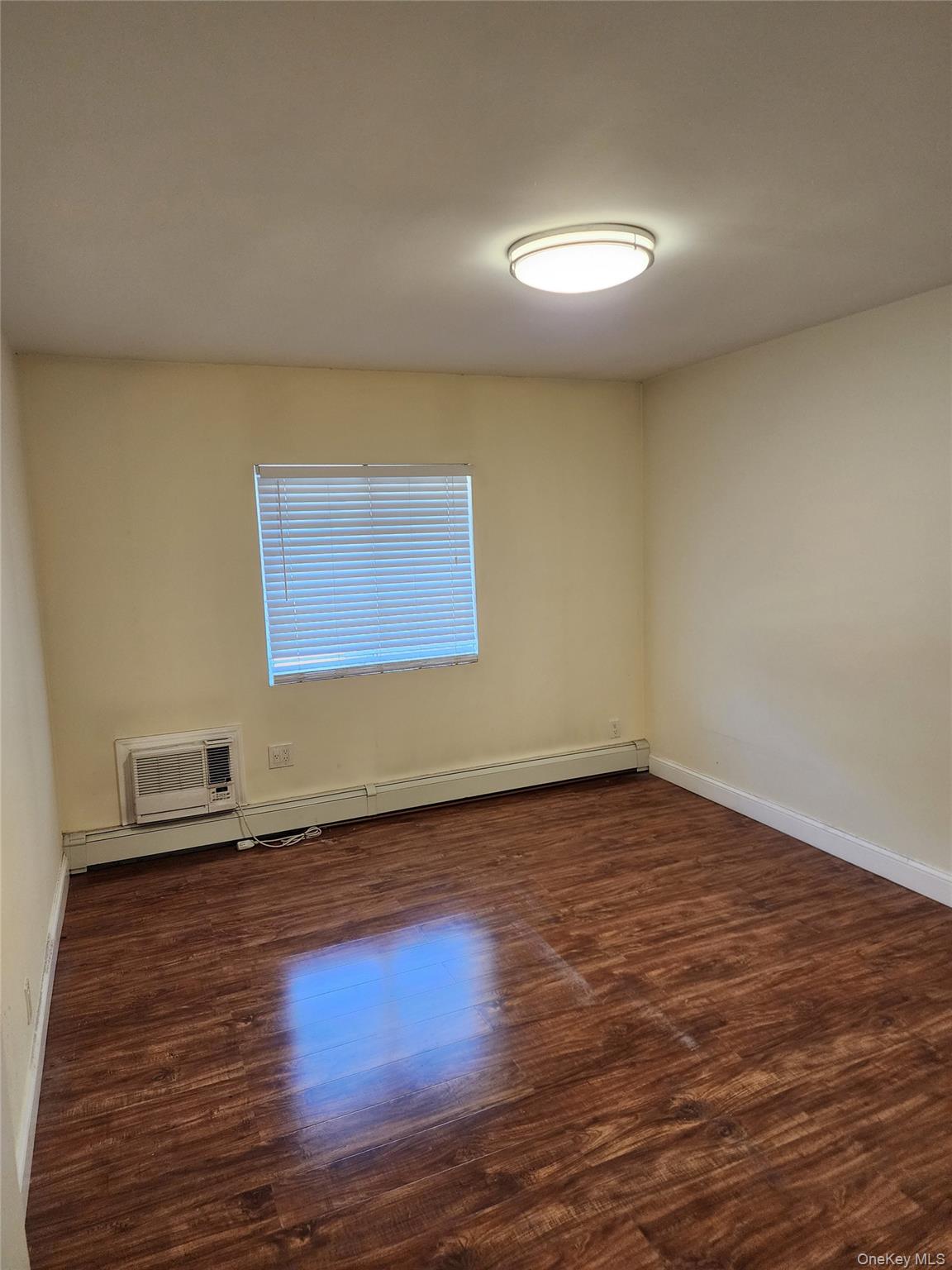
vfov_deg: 73.9
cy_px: 635
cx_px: 476
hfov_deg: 58.9
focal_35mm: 23
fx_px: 843
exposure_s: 1/120
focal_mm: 6.4
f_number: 1.8
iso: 250
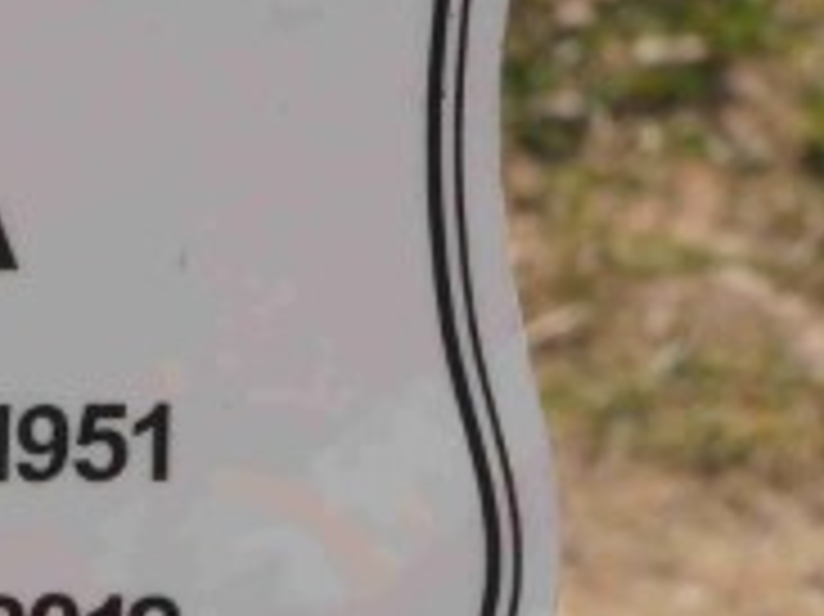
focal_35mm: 694
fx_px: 16509
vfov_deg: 2.1
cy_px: 193
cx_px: -396
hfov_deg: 2.9
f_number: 5.8
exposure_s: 1/640
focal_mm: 35.05
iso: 80
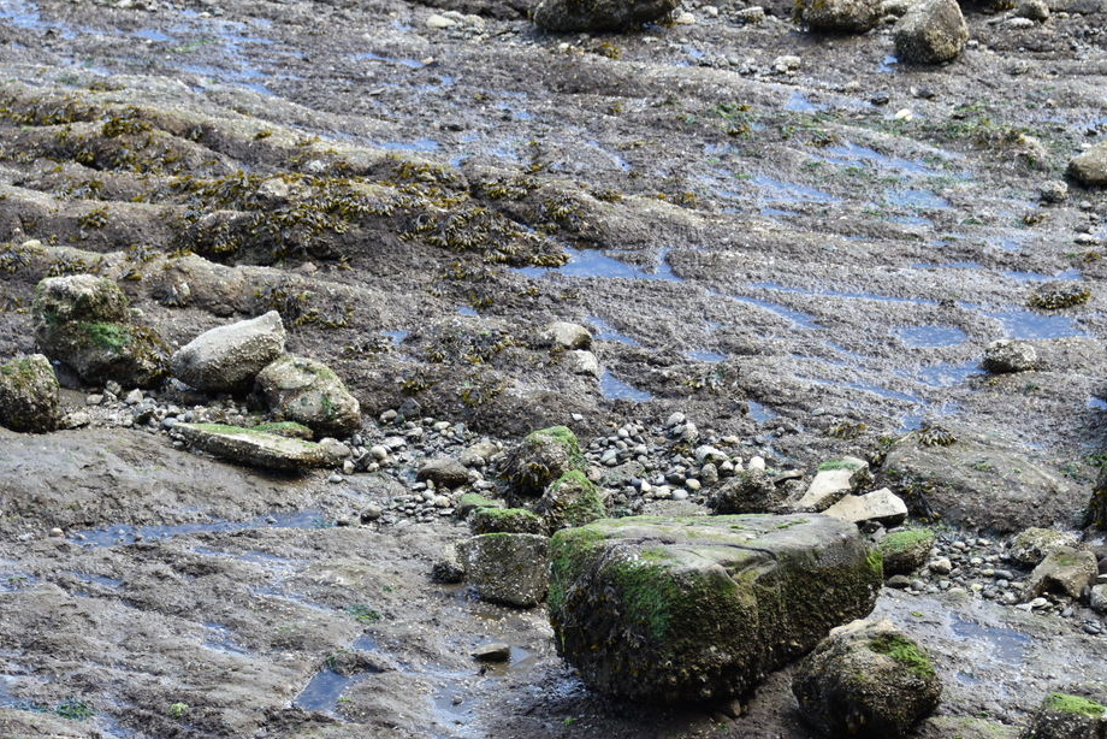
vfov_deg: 10.7
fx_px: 3937
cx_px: 580
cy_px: 415
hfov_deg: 16.0
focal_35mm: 128
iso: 360
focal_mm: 92
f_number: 5.3
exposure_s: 1/200
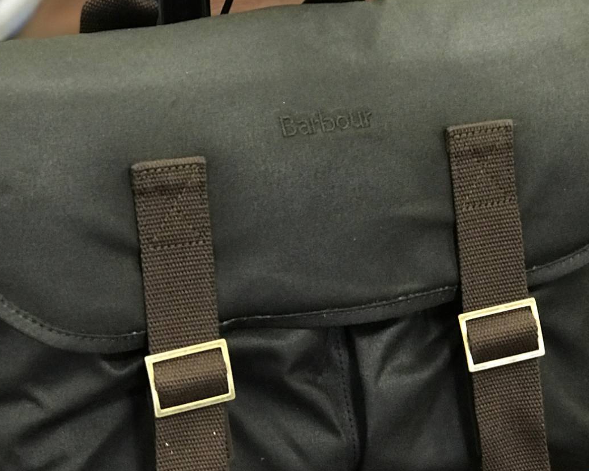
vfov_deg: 14.4
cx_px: 250
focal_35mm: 107
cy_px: 320
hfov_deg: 17.9
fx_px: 1865
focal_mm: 6.6
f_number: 2.8
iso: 400
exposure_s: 1/50
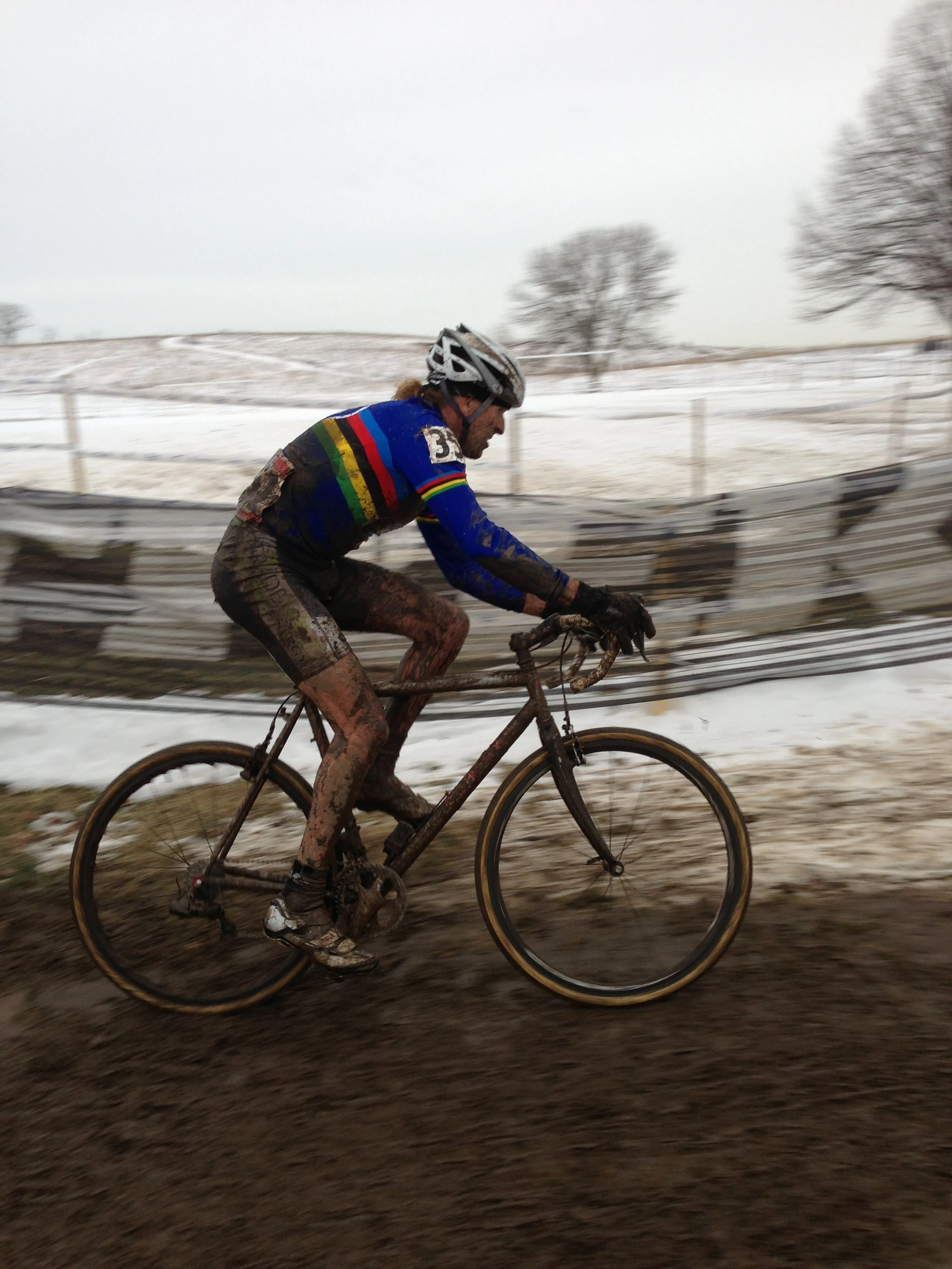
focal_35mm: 33
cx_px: 476
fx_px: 1210
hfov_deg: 42.9
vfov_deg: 55.4
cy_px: 634
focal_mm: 4.13
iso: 50
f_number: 2.4
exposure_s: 1/134
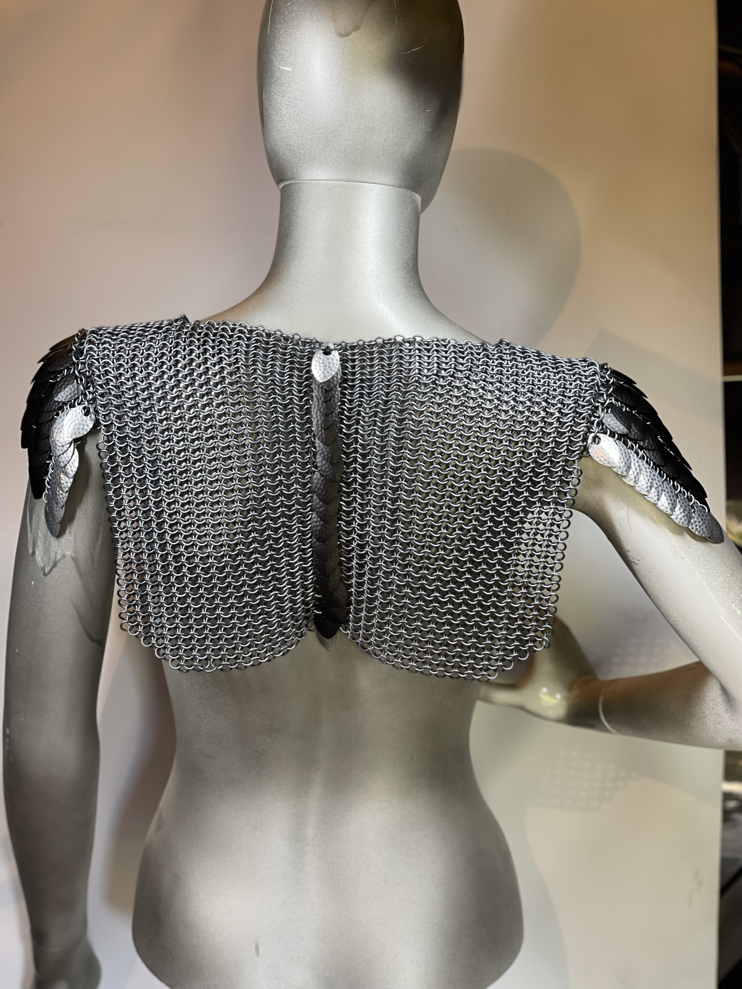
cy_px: 494
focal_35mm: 64
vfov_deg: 30.3
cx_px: 371
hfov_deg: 22.9
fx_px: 1829
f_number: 2.2
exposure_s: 1/40
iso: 125
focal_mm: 7.5
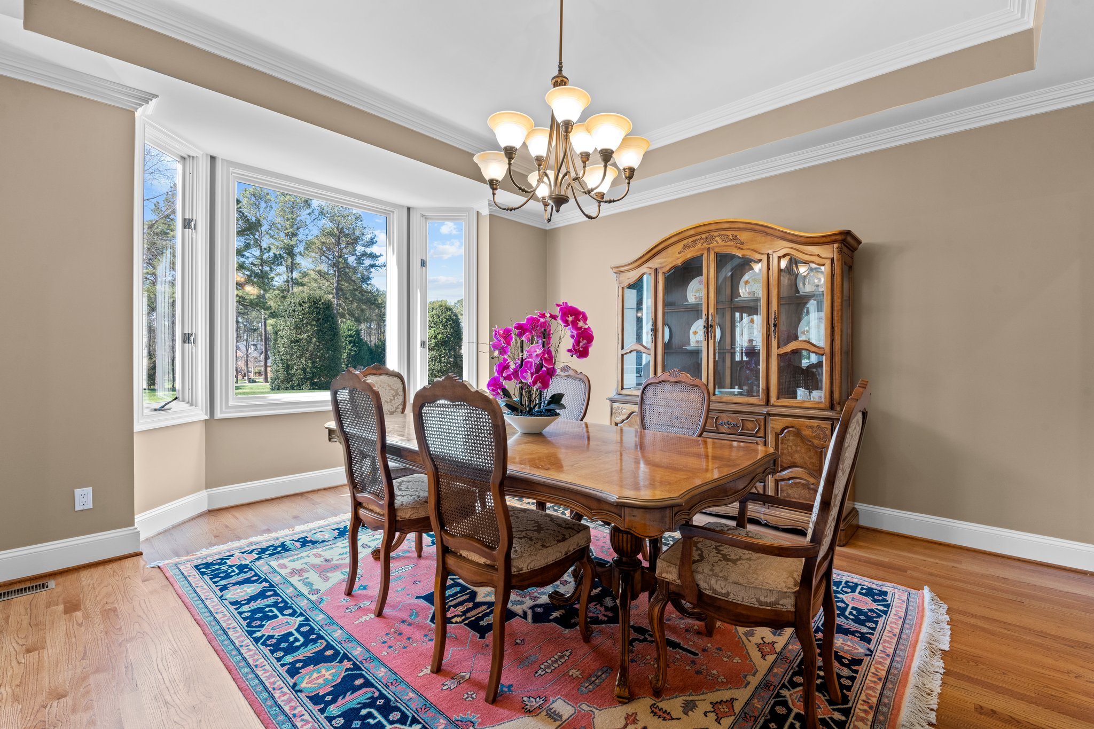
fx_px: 456
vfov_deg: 77.3
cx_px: 547
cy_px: 364
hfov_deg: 100.4
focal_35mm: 15
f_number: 7.1
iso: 400
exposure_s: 1/6
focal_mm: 15
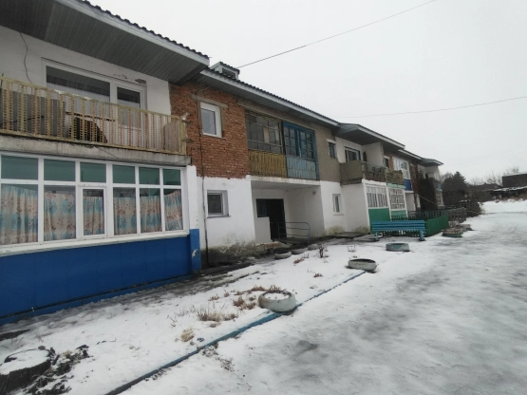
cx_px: 237
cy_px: 191
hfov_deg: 87.5
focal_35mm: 18
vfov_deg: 71.6
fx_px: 274
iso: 100
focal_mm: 1.68
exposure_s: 1/163
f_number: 2.2
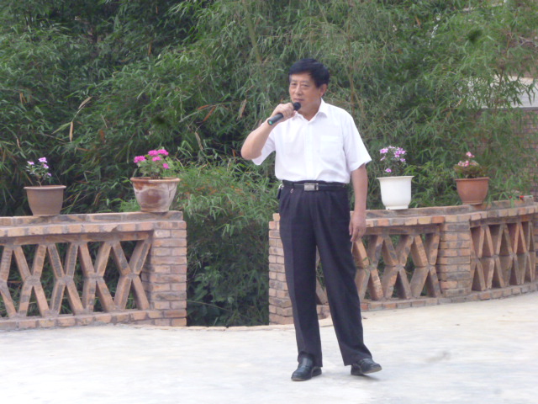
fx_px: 1741
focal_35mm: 112
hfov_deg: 17.6
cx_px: 269
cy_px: 202
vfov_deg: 13.2
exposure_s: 1/30
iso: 800
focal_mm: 20
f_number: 6.5
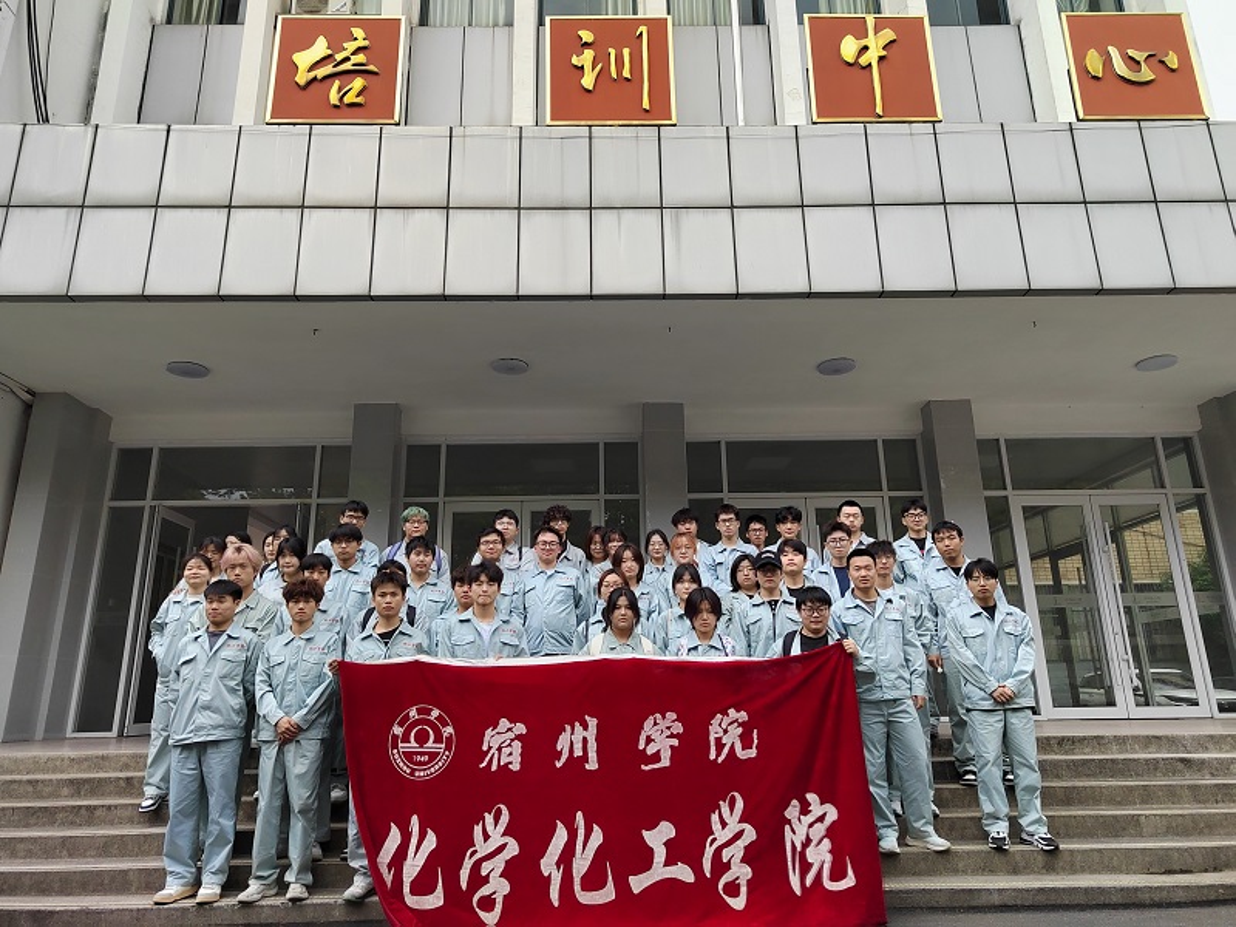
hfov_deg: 73.9
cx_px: 618
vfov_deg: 58.9
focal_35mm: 23
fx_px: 821
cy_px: 464
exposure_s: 1/744
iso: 441
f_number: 1.9
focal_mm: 5.52
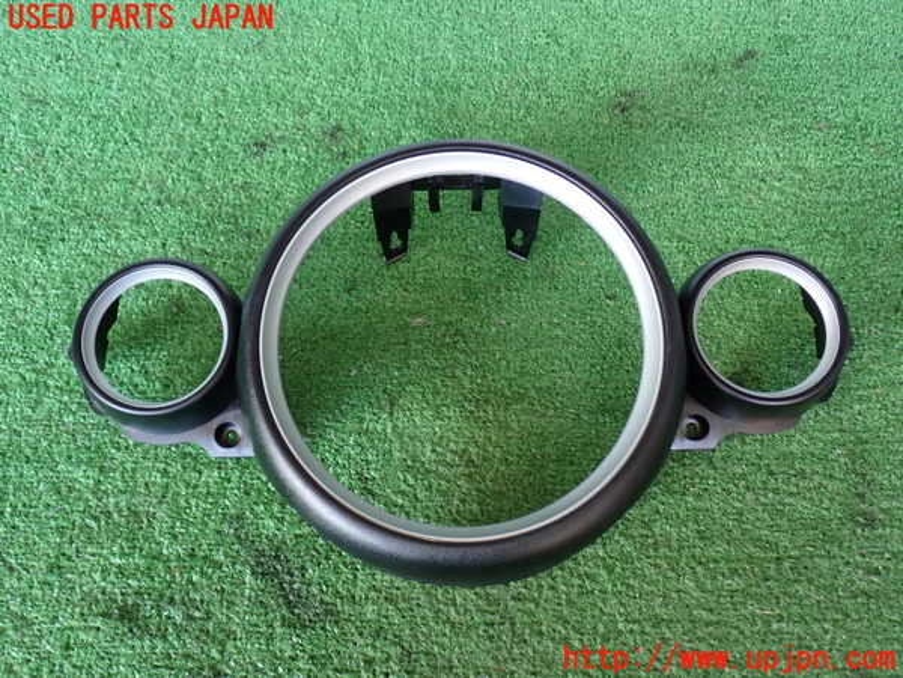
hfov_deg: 51.4
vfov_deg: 39.7
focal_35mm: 36
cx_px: 452
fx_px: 939
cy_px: 339
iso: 200
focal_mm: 6.37
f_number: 2.5
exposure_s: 1/40
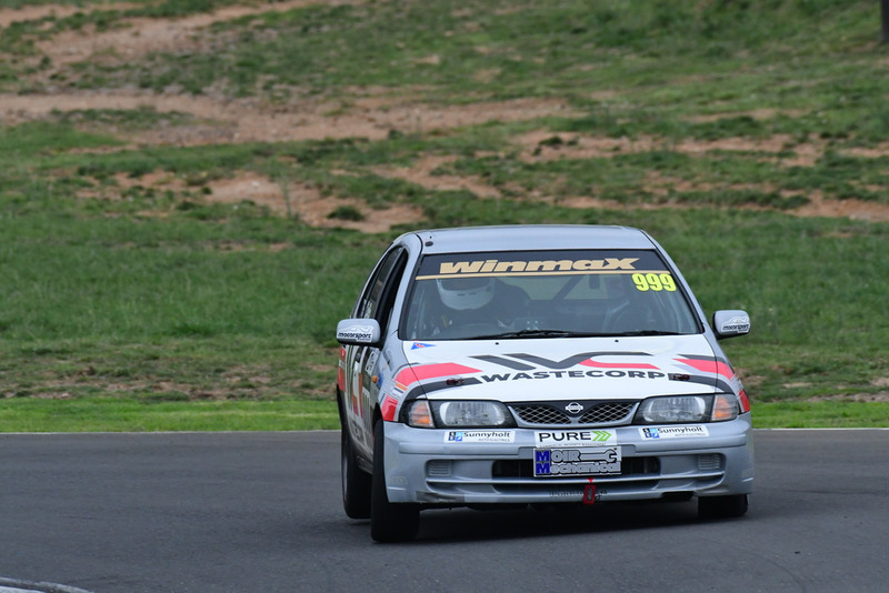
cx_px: 444
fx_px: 18527
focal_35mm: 750
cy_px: 296
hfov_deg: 2.7
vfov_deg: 1.8
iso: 2000
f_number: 10
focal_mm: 500
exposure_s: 1/640
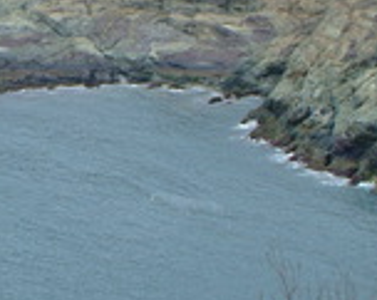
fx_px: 2027
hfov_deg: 10.5
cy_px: 181
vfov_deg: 8.5
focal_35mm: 182
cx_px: 11
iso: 200
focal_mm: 28
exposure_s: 1/250
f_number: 8
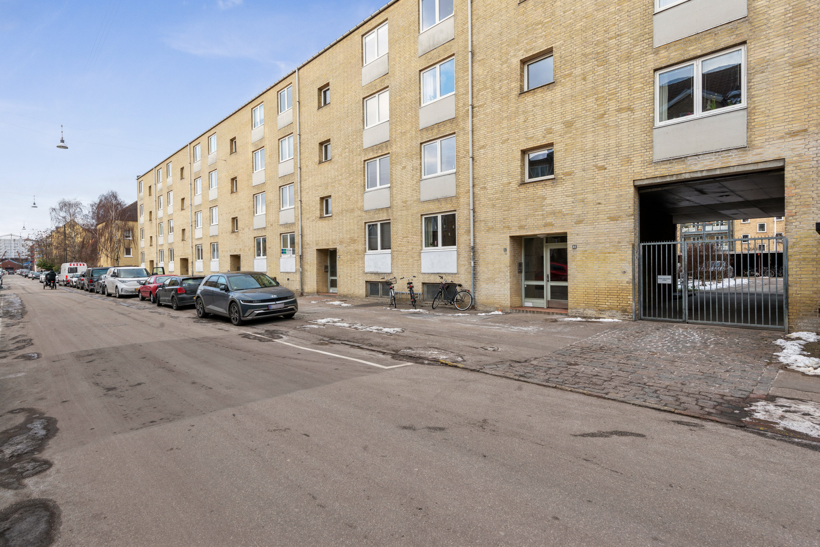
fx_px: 410
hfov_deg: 90.0
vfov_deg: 67.4
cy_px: 274
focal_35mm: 18
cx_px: 410
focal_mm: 18
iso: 200
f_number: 10
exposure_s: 1/60
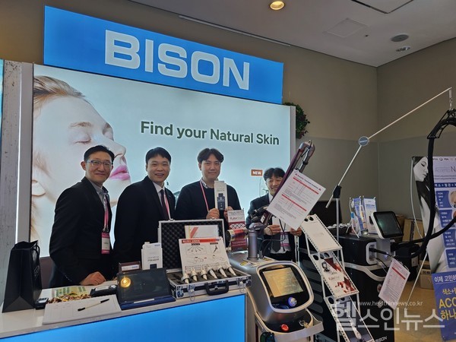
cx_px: 228
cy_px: 171
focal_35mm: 23
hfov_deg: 73.9
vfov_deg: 58.9
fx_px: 303
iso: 50
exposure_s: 1/120
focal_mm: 6.3
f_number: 1.7
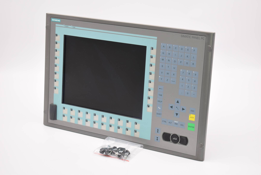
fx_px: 599
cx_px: 130
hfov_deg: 24.6
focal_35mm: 82
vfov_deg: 16.6
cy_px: 88
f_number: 5.6
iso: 100
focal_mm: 55
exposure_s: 1/15
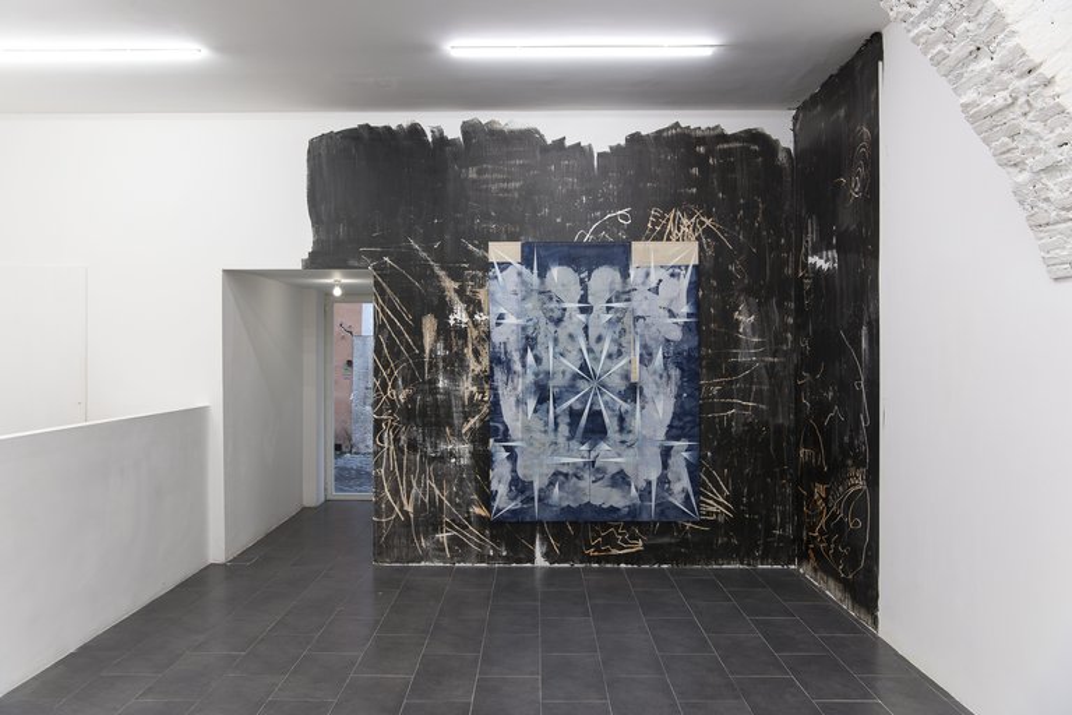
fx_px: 893
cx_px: 536
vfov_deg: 43.6
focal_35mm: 30
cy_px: 358
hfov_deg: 61.9
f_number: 9
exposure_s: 1/8
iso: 200
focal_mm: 30
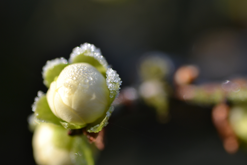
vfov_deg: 10.2
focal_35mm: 135
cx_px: 124
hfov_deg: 15.2
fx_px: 926
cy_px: 82
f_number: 8
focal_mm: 90
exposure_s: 1/250
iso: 100
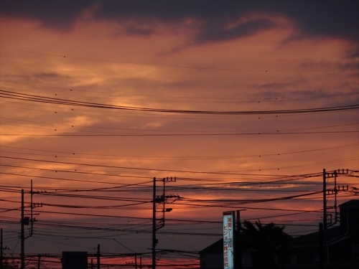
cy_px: 134
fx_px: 2811
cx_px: 180
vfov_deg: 5.5
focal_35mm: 271
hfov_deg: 7.3
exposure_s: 1/250
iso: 250
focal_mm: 46.32
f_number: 6.3
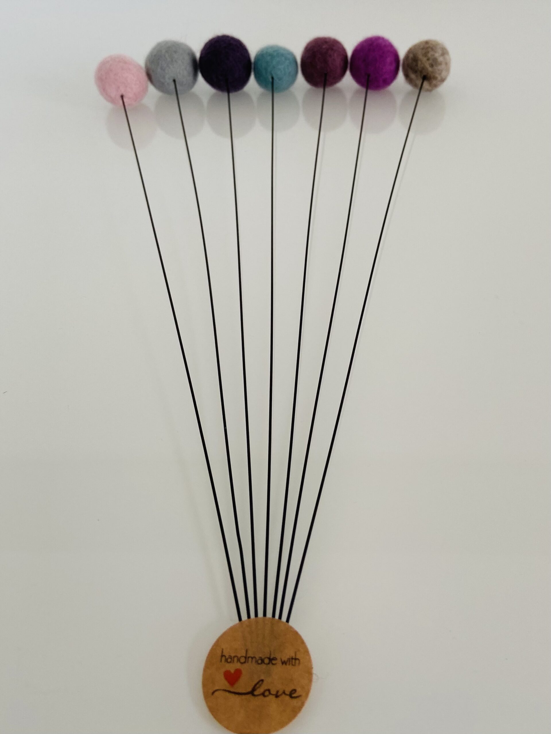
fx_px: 552
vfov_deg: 67.3
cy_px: 367
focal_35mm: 26
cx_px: 276
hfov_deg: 53.1
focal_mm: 4.25
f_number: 1.8
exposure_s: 1/122
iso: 80
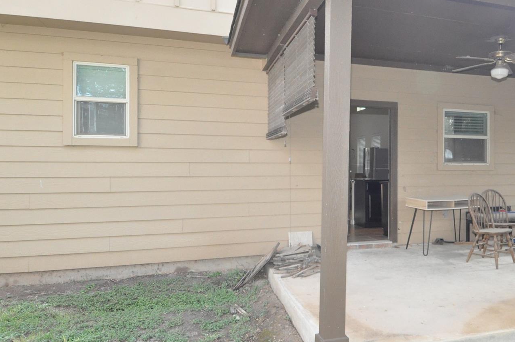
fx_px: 414
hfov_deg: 61.9
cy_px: 172
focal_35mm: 29
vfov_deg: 44.9
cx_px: 349
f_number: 7.1
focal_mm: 12
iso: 2000
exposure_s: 1/200
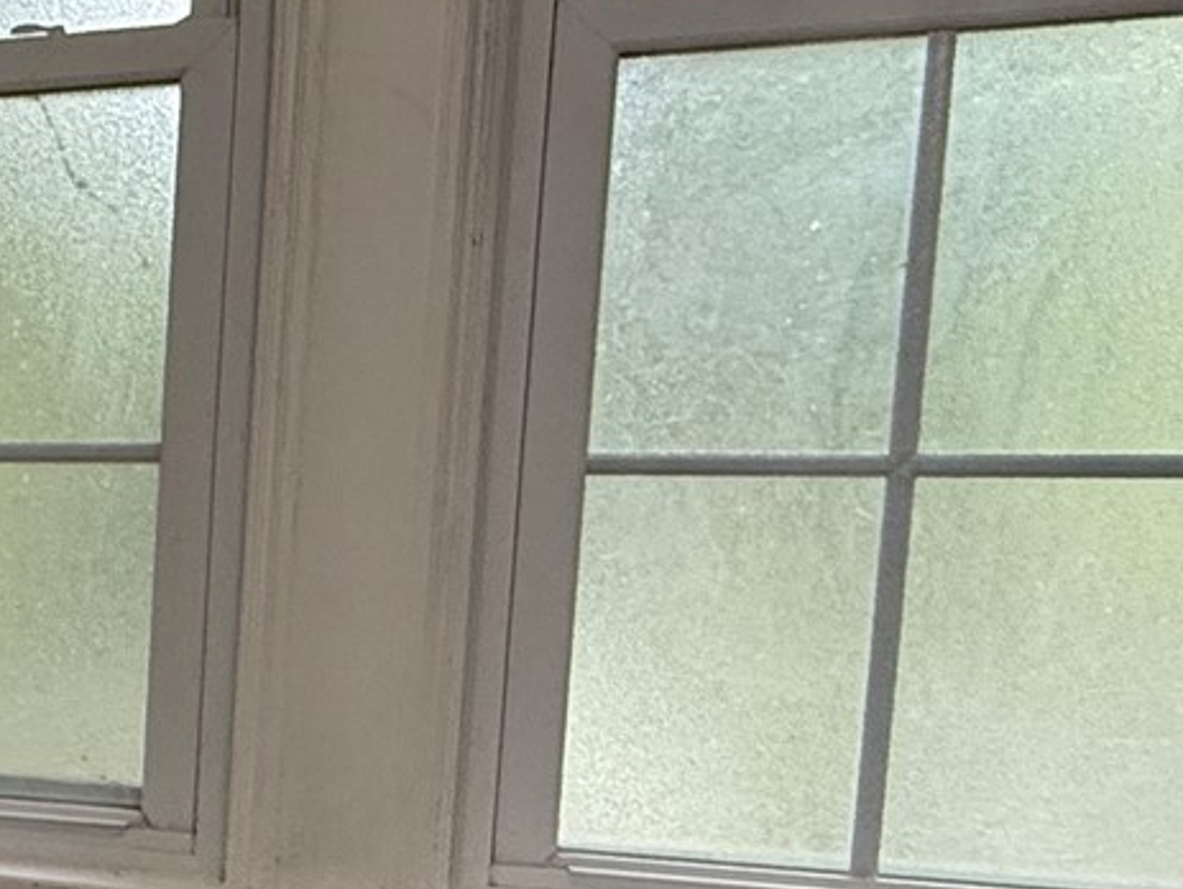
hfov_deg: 25.6
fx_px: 1984
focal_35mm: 58
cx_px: -554
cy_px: 708
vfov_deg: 24.9
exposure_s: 1/120
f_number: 2.2
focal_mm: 2.22
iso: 500
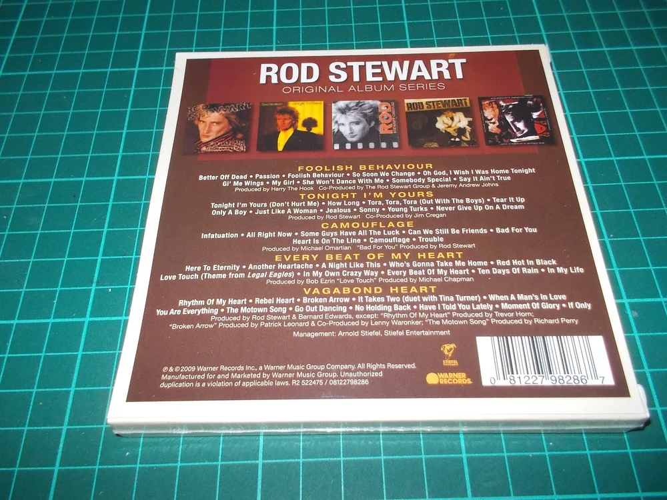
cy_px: 250
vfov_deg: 48.2
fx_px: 559
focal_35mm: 29
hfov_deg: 61.7
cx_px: 334
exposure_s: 1/30
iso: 200
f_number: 3.3
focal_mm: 4.1
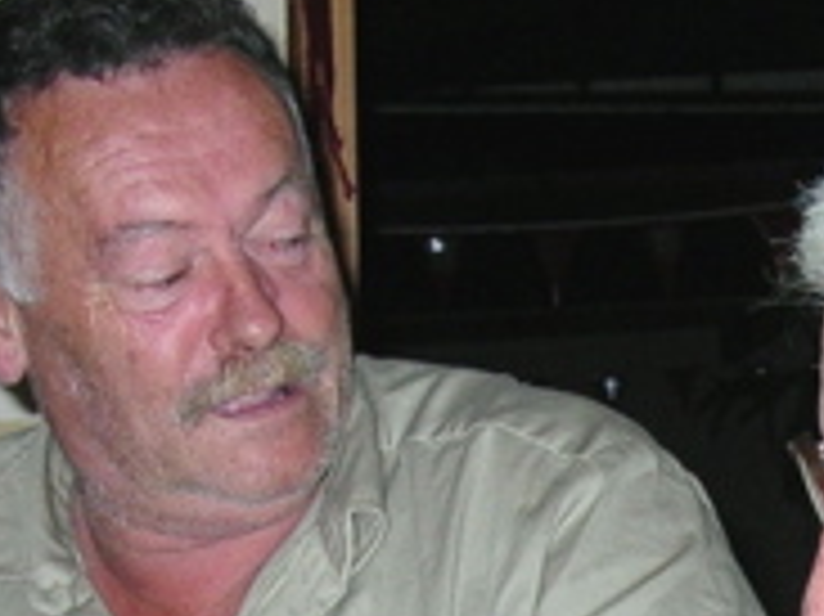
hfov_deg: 15.2
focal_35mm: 129
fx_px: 3069
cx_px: 630
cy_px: 751
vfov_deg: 11.2
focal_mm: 6.2
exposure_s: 1/60.1
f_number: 2.7
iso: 50
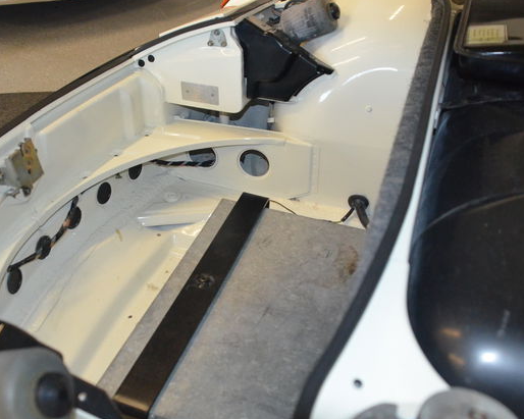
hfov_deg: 43.7
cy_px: 215
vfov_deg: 35.7
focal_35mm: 42
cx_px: 226
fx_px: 651
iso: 3200
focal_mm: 20
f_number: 3.5
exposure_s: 1/60
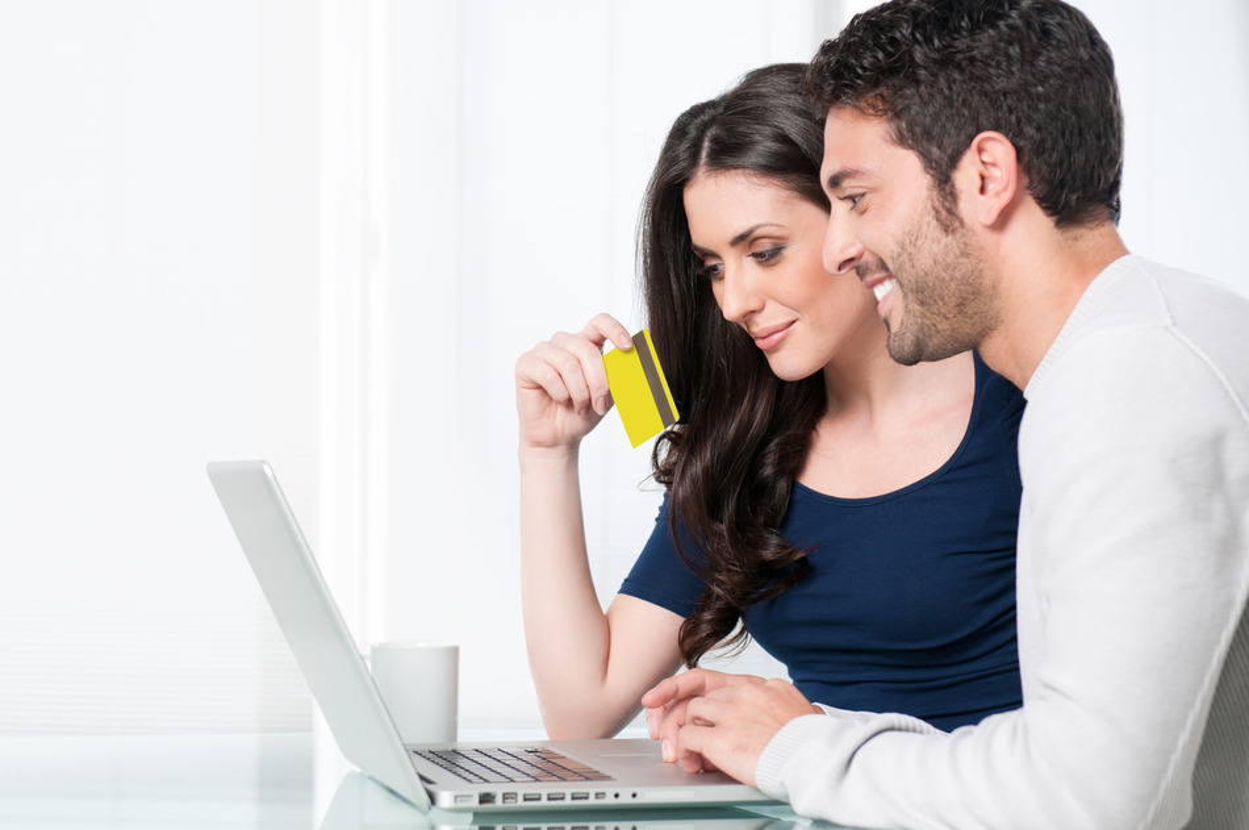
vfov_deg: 15.2
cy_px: 415
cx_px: 624
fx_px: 3119
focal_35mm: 90
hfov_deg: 22.6
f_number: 3.5
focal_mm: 60
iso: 200
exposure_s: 1/125
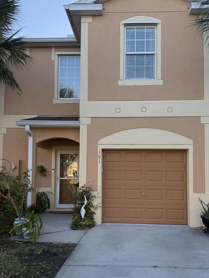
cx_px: 109
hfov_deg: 39.6
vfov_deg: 51.3
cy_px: 153
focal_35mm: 36
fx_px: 290
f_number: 1.78
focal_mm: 6.76
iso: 100
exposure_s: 1/931
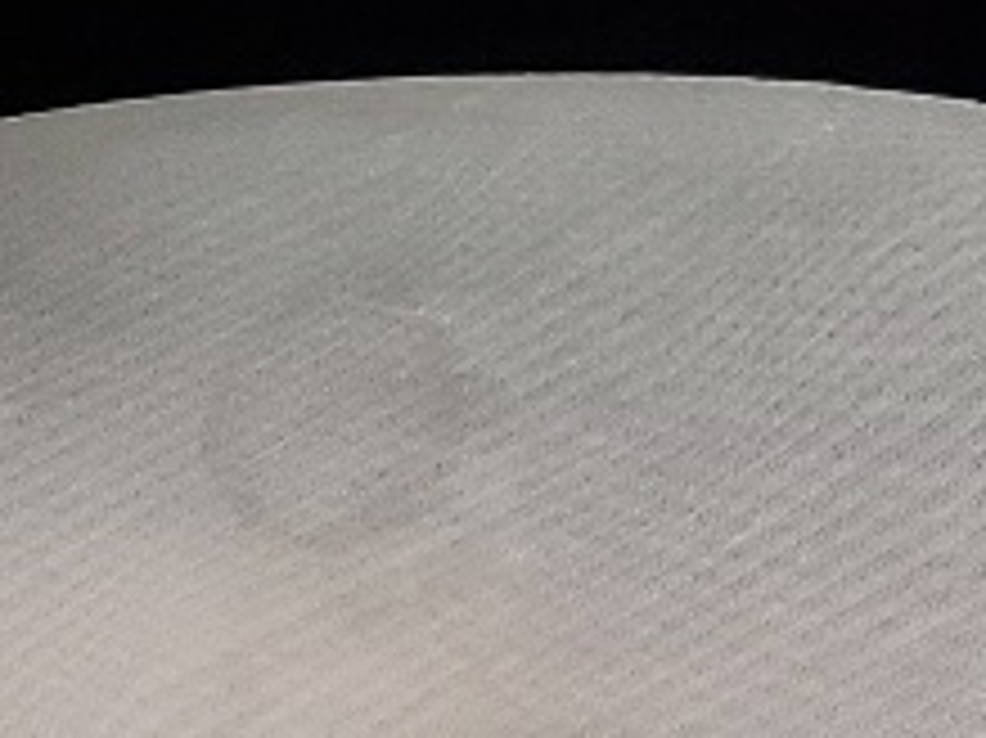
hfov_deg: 9.8
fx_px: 5409
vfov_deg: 7.8
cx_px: 1864
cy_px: 90
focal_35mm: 190
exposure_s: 1/120
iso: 63
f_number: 1.5
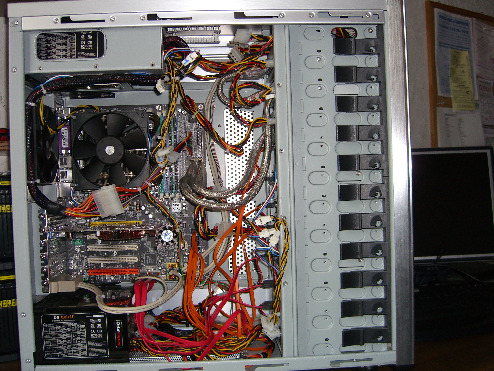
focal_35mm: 38
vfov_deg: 37.7
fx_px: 542
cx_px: 247
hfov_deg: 49.0
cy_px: 186
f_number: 2.8
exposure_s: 1/60
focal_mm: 7.9
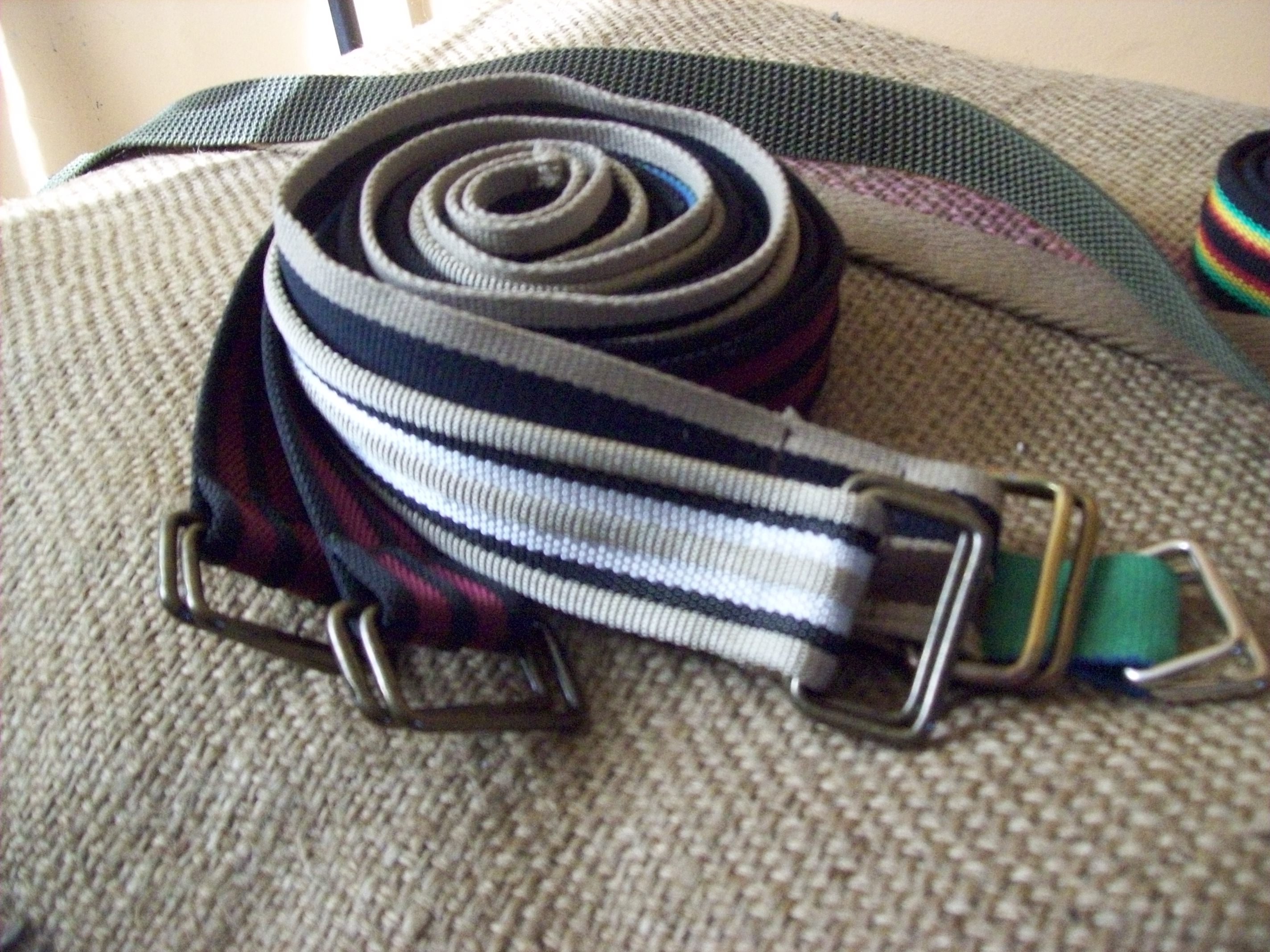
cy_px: 476
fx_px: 1320
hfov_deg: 51.4
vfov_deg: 39.6
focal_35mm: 36
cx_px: 635
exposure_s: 1/128
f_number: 2.7
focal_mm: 6
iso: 432
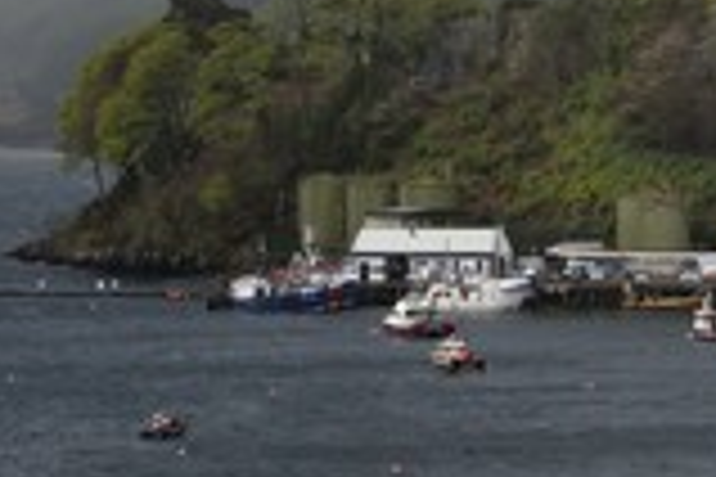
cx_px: 711
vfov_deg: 4.7
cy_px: 126
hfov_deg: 7.1
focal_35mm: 291
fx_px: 5787
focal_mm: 110
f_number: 11
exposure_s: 1/250
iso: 200
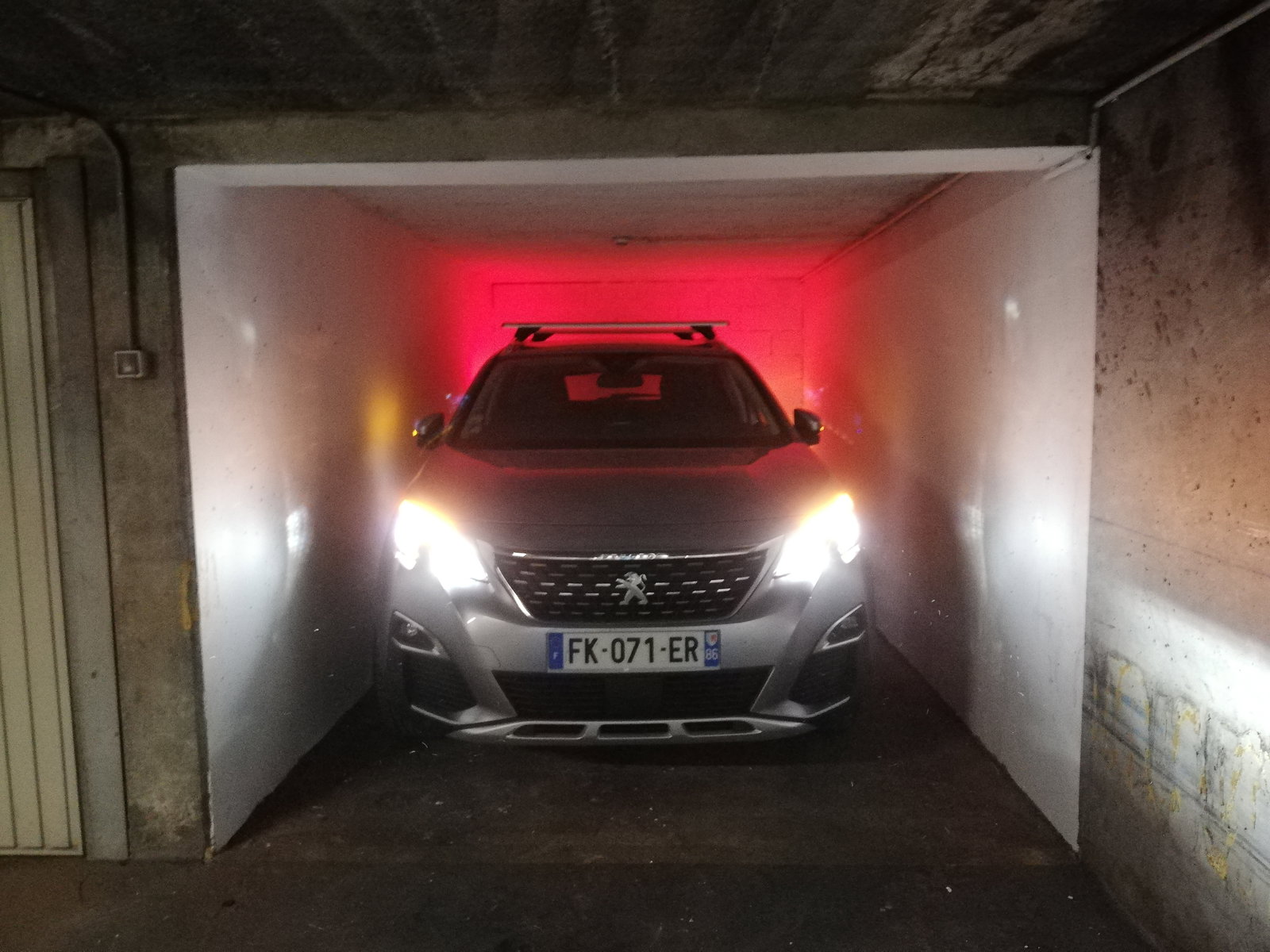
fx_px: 954
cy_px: 476
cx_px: 635
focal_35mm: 26
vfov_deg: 53.1
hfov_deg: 67.3
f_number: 2.2
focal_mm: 3.81
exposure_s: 1/17.1
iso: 640
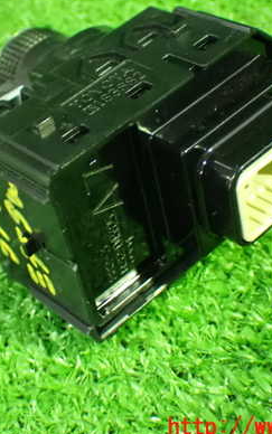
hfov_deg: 16.9
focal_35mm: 77
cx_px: 85
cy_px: 190
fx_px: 912
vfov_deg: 26.8
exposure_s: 1/25
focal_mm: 8.4
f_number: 3.1
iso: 1600
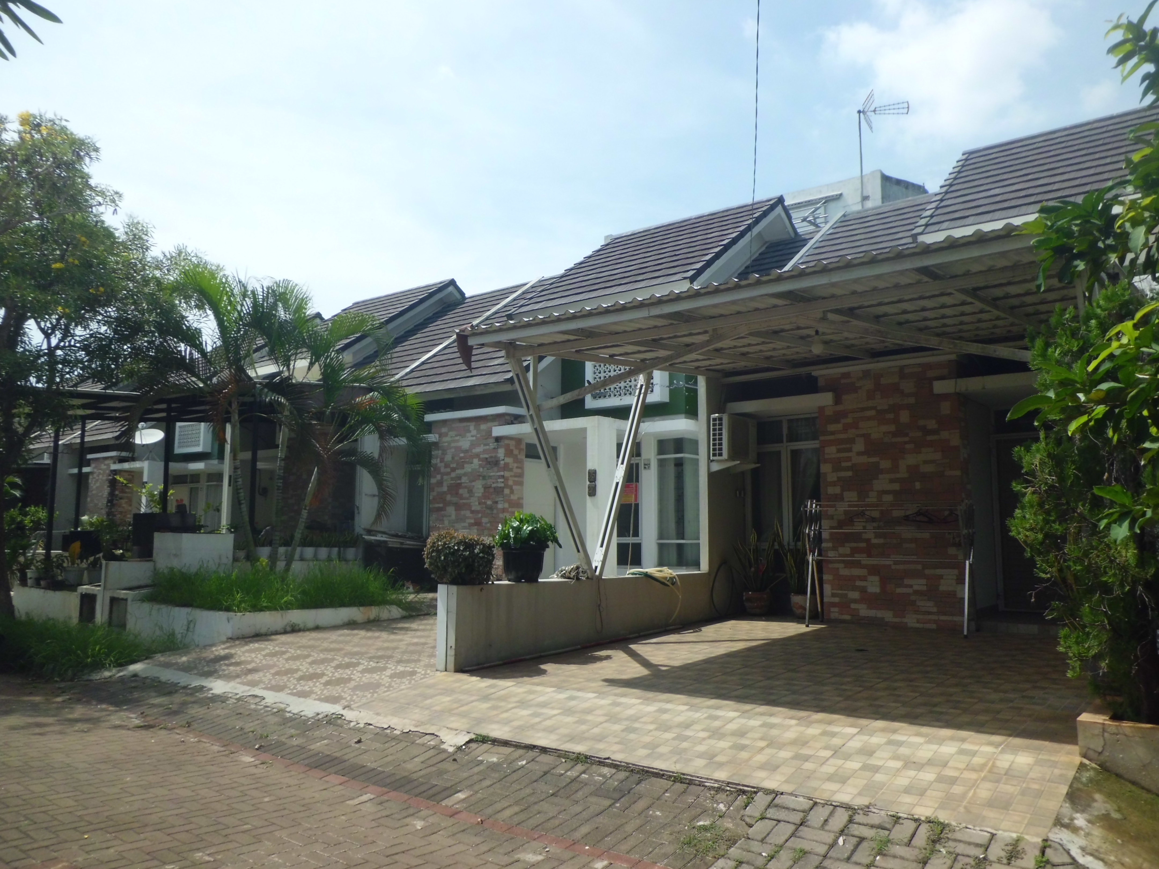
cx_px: 580
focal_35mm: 26
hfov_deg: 67.3
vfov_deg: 53.1
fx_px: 871
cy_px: 434
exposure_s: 1/200
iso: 64
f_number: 7.9
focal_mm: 4.7
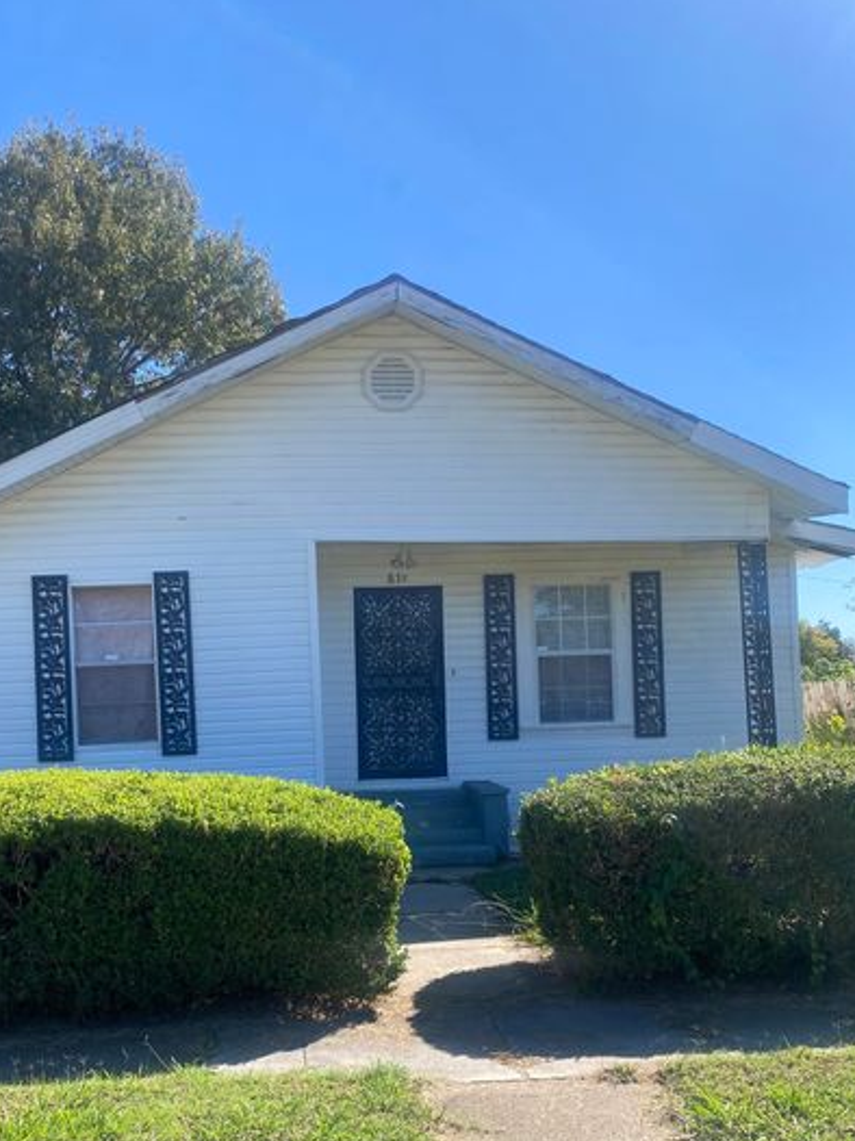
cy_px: 710
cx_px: 347
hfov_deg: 42.7
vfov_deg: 54.8
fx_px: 1088
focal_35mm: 33
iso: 32
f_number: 1.8
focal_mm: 4.25
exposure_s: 1/1866
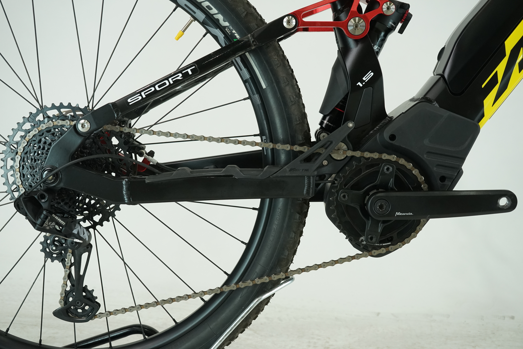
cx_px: 262
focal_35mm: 42
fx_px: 610
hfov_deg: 46.4
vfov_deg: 31.9
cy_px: 174
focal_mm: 42
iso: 1600
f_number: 6.3
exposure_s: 1/200
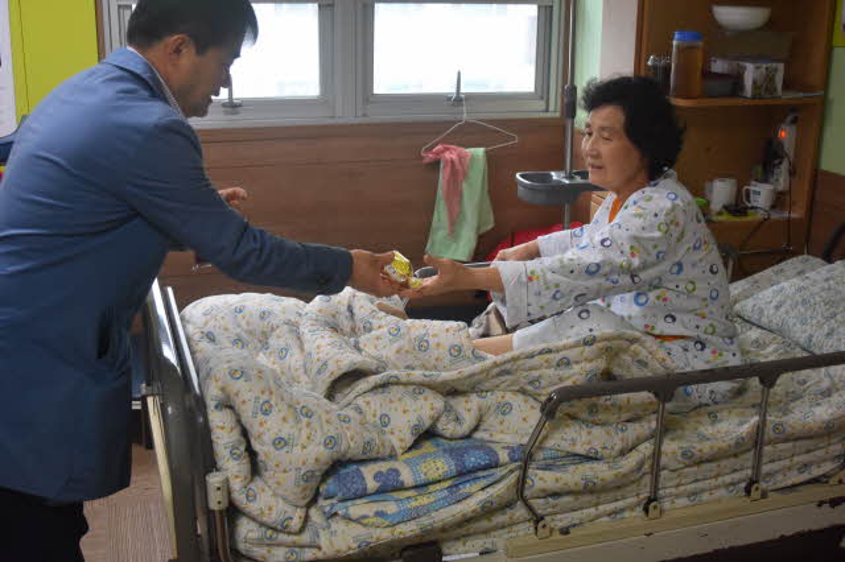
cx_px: 422
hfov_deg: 46.4
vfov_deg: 31.9
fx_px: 985
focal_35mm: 42
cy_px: 281
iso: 800
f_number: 4
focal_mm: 28
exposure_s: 1/60
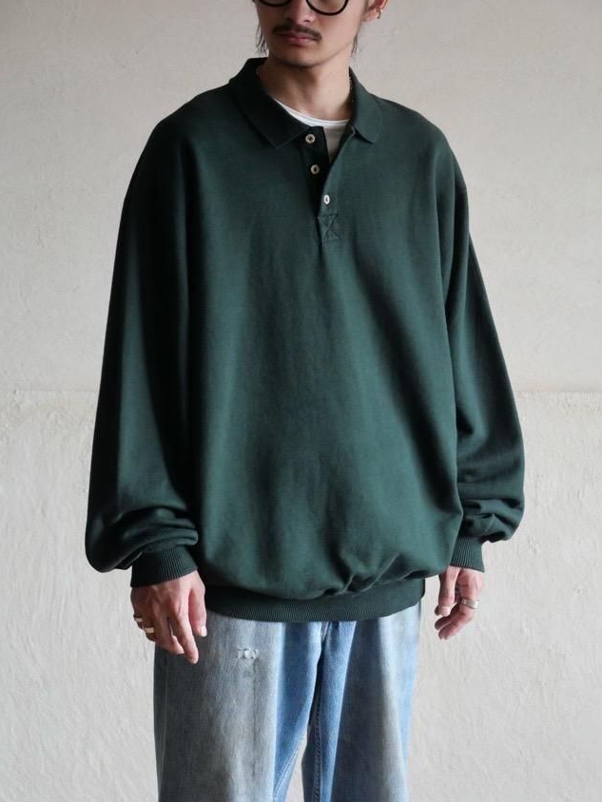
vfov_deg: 21.1
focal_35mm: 93
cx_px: 299
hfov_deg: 15.9
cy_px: 401
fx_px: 2156
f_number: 3.9
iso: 1600
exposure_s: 1/100
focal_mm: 46
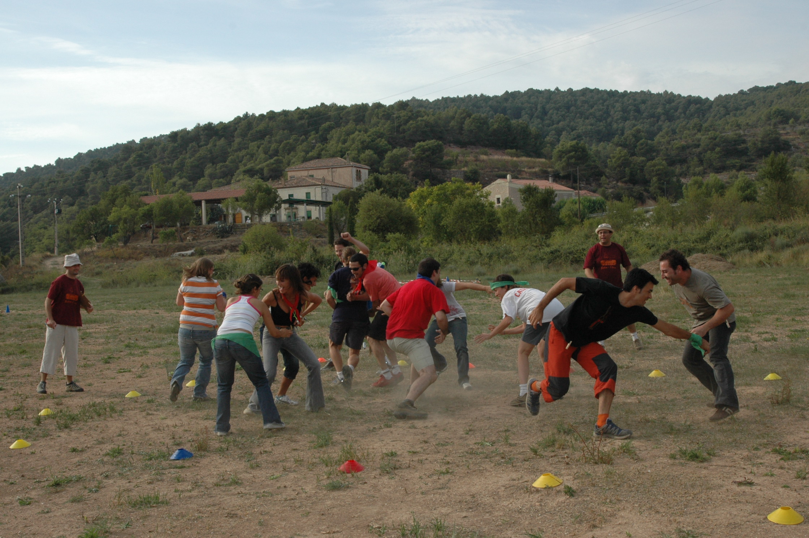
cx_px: 404
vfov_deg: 31.8
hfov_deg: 46.4
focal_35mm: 42
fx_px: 943
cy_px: 269
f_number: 9
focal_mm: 28
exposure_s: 1/500
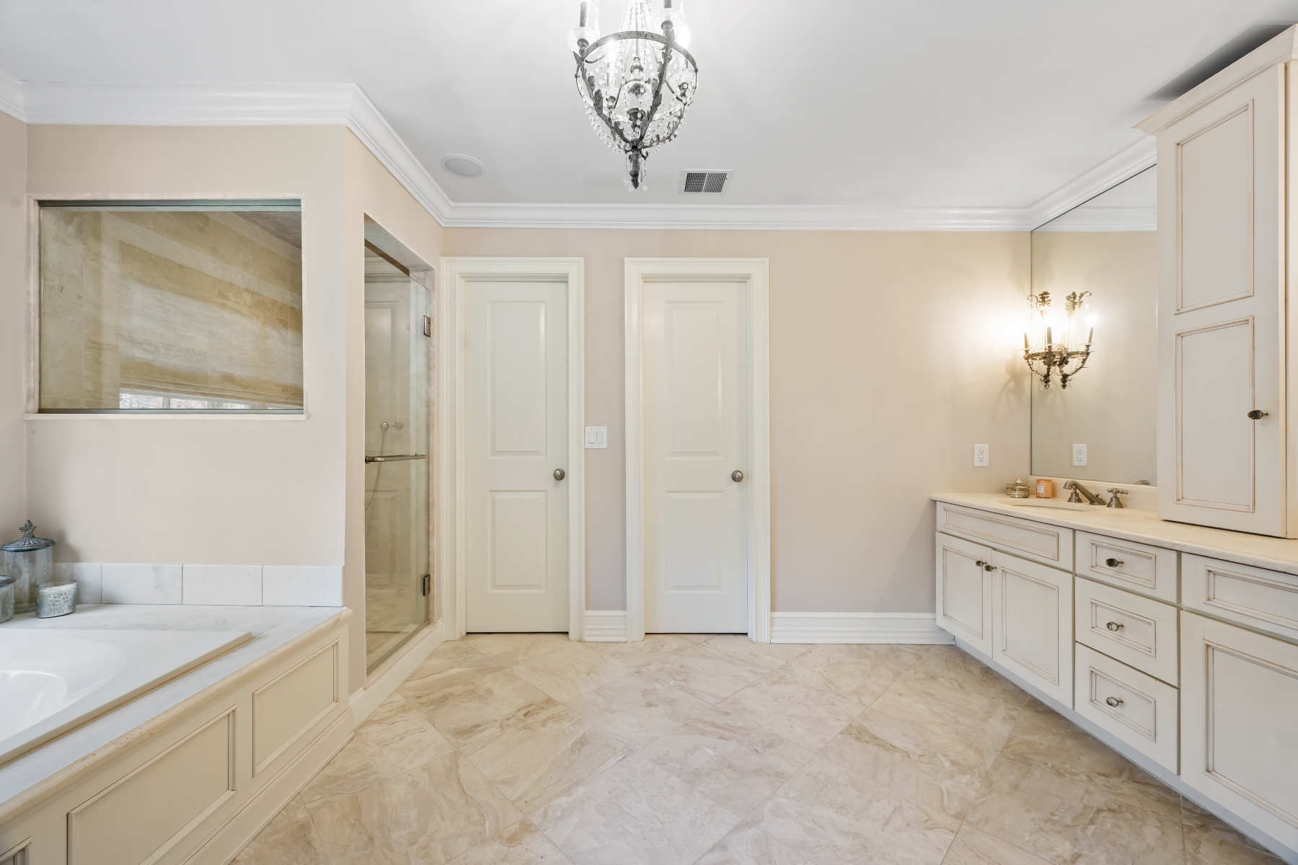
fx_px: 505
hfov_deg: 104.3
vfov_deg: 81.2
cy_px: 432
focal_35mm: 14
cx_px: 649
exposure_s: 1/2
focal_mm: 14
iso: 400
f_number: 9
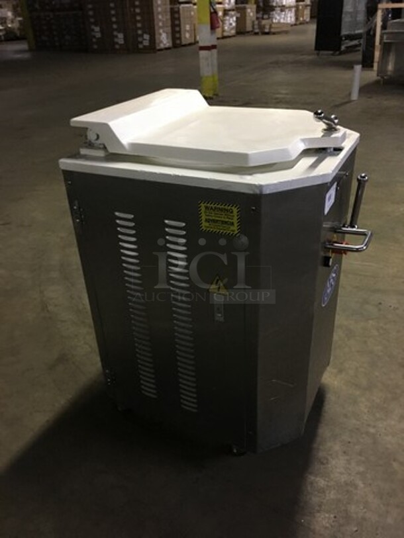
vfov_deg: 61.7
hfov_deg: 48.2
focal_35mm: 29
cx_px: 202
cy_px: 269
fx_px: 451
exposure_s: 1/4
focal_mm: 4.15
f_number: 2.2
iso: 50
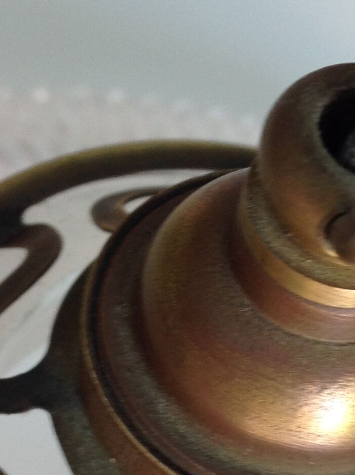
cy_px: 386
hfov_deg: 15.2
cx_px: 255
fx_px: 1329
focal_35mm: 97
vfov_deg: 20.0
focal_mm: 4.28
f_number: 2.4
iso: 50
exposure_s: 1/24
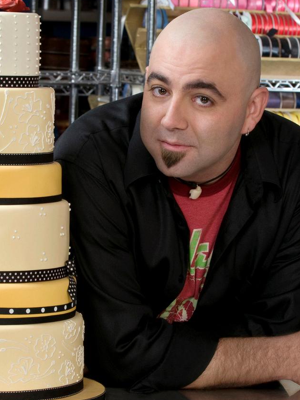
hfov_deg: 13.0
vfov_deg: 17.3
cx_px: 150
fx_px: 1317
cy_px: 196
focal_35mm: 114
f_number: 10
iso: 100
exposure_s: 1/40
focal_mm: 70
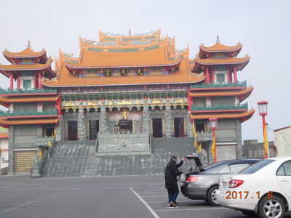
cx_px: 146
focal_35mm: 62
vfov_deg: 23.7
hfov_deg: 31.2
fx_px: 521
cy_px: 109
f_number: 4.4
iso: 125
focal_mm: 11.1
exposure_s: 1/500
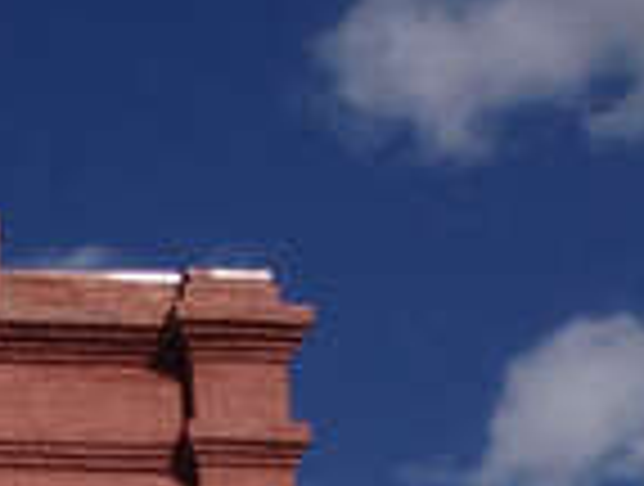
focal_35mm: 184
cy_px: 1084
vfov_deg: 7.6
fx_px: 3432
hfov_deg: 10.0
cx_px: -599
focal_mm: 4.13
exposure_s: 1/3390
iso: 50
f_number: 2.4
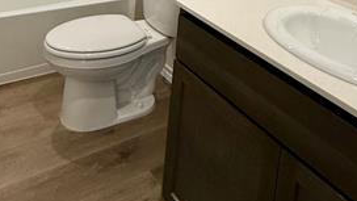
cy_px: -95
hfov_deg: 47.3
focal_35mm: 43
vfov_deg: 22.9
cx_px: 163
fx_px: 407
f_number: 2.2
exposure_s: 1/120
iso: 250
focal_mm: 2.22
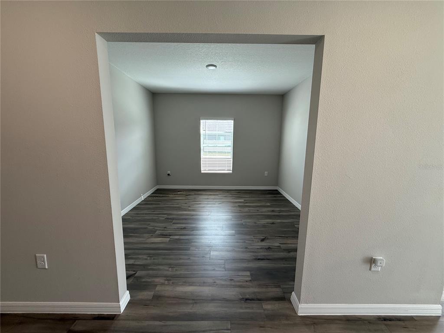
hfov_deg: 102.1
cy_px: 166
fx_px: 180
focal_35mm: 14
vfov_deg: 85.7
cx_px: 222
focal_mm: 2.22
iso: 160
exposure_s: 1/120
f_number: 2.2
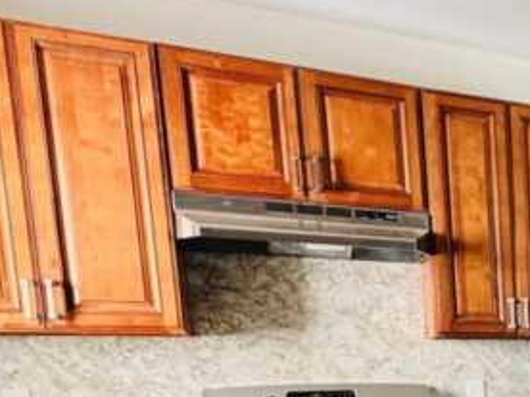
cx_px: 789
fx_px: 796
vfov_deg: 25.4
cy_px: 466
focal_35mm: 52
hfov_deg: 26.7
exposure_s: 1/99
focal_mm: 2.22
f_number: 2.2
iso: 100
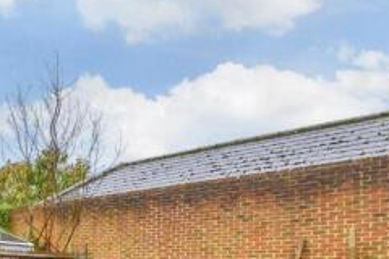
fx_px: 443
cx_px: -17
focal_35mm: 41
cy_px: 278
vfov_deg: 29.7
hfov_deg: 40.3
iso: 320
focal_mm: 10
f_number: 8
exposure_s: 1/320
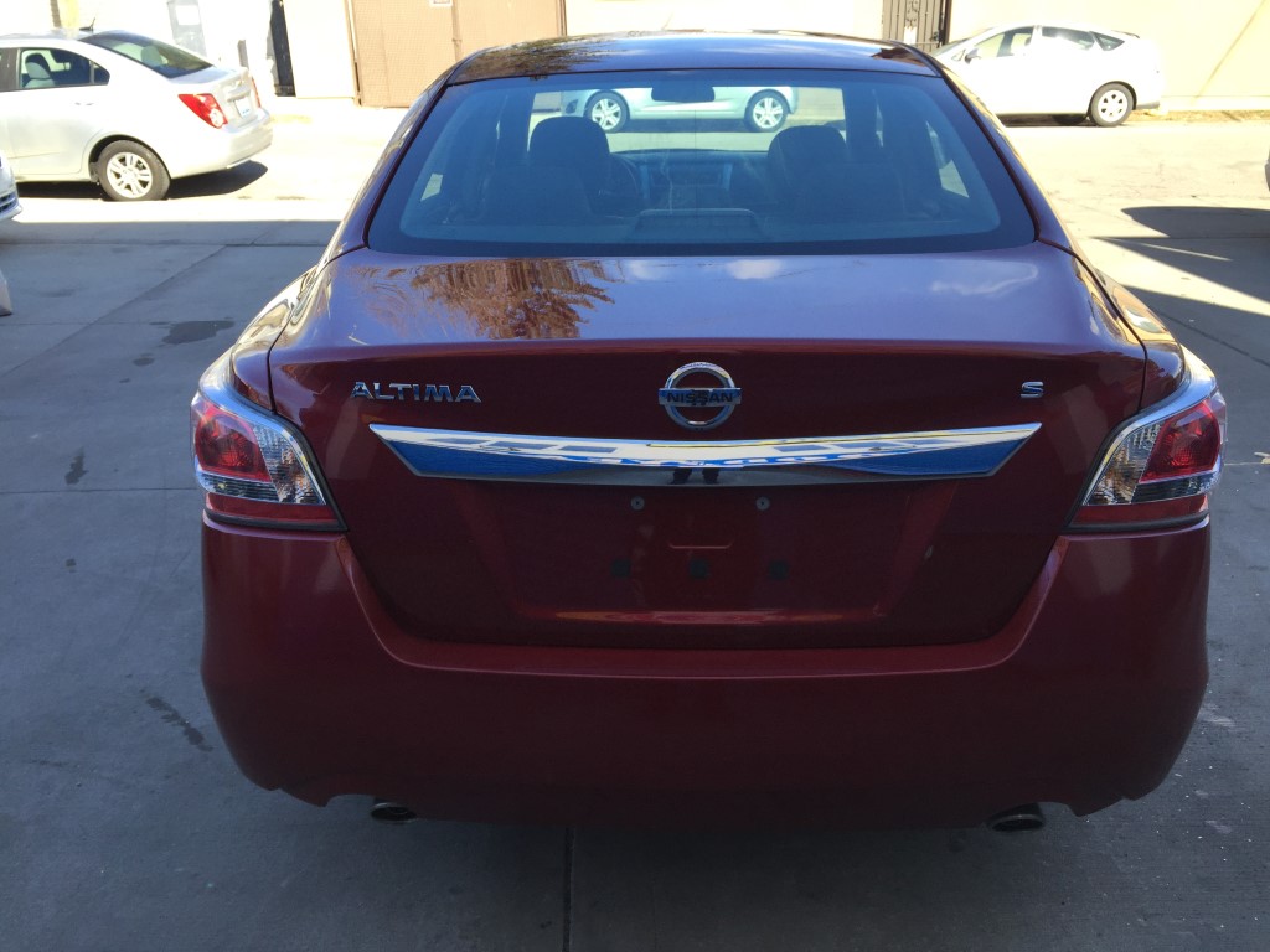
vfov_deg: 48.2
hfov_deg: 61.7
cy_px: 476
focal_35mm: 29
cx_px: 635
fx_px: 1064
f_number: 2.2
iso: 32
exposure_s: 1/403
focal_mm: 4.15
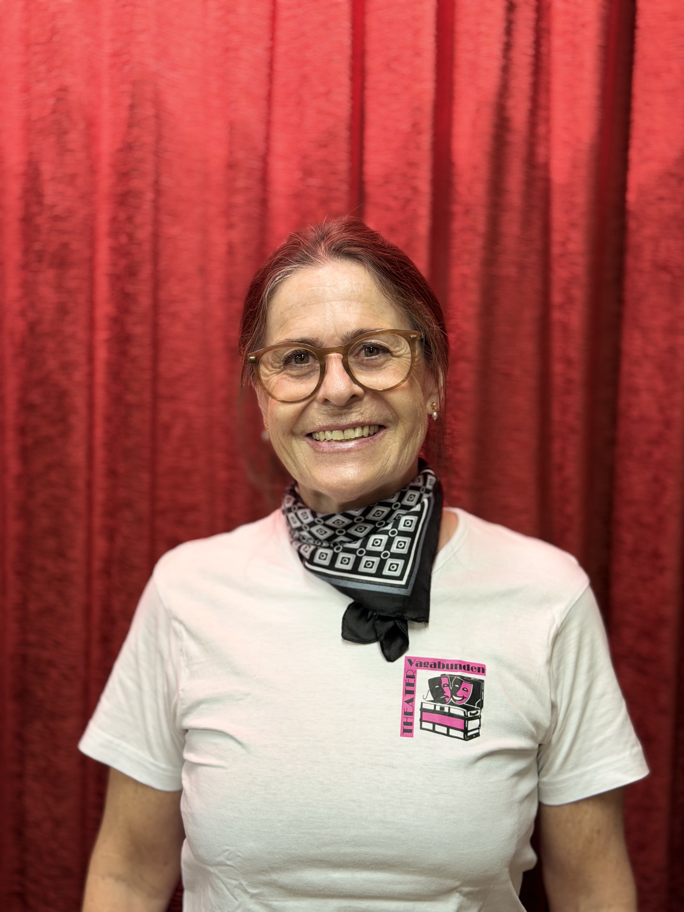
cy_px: 456
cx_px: 342
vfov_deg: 39.7
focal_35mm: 48
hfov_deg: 30.3
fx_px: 1265
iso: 160
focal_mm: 6.76
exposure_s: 1/50
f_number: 1.78
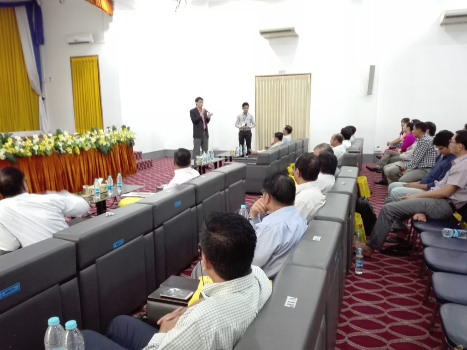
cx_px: 234
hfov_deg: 65.3
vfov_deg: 51.4
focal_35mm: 27
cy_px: 175
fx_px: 364
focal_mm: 3.79
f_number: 2
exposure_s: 1/8
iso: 640
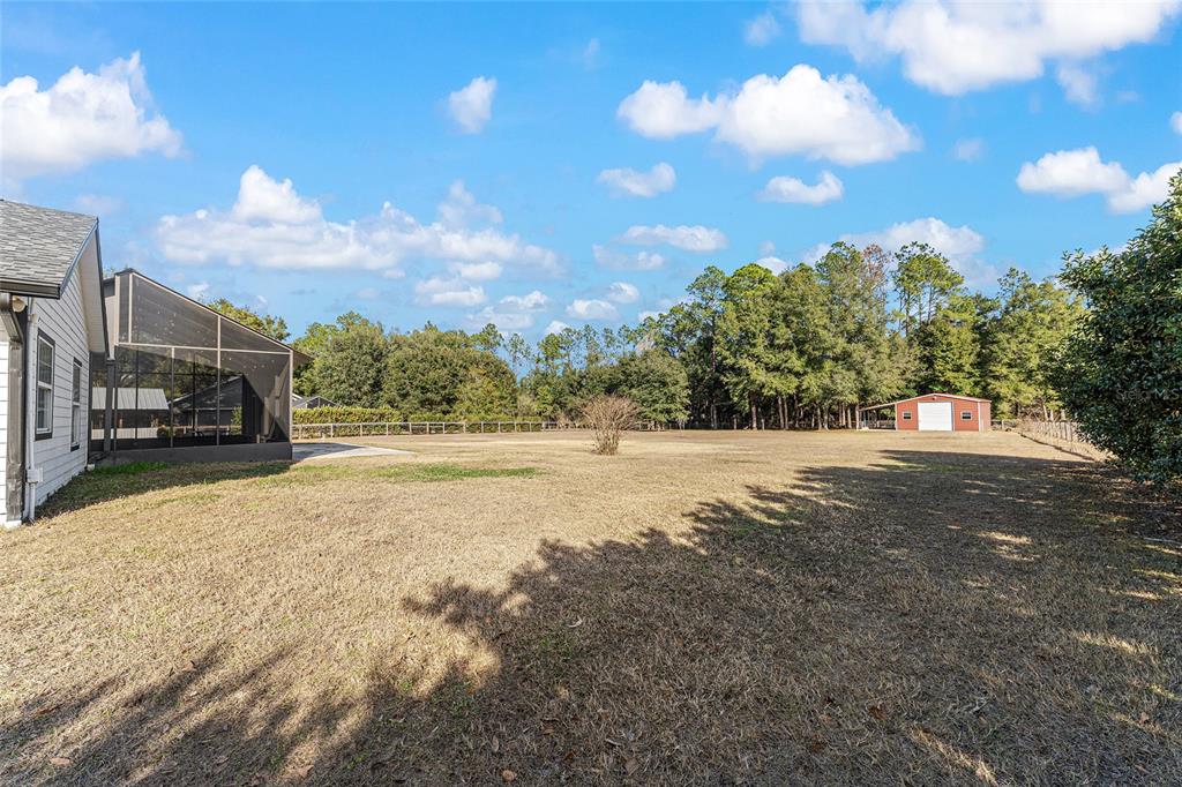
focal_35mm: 14
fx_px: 459
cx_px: 591
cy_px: 394
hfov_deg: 104.3
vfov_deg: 81.2
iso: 400
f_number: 7.1
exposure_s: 1/500
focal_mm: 14
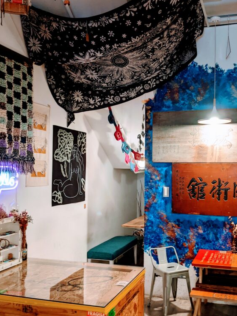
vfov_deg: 50.1
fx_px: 338
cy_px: 169
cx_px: 155
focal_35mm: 37
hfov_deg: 38.3
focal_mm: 4.44
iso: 125
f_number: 1.8
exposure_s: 1/24
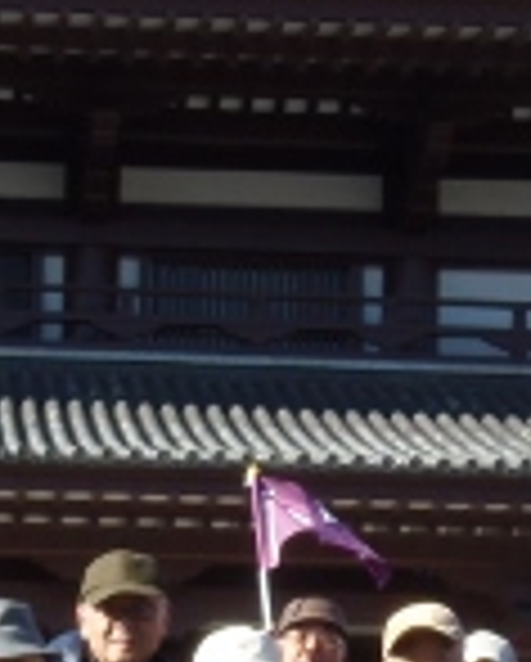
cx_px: -117
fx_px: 3489
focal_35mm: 178
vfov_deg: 10.7
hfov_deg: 8.6
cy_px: 648
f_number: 3.6
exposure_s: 1/60
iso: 64
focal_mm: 7.8
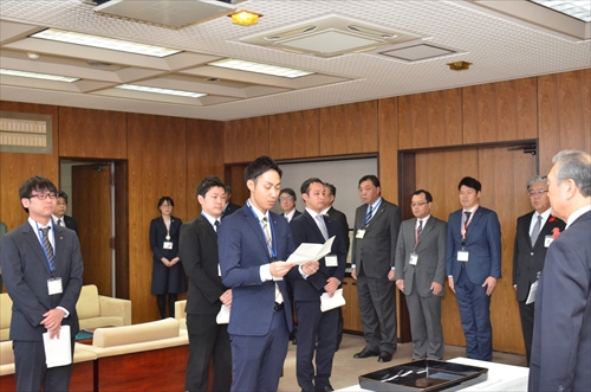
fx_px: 688
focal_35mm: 42
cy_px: 196
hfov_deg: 46.5
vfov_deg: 31.7
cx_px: 296
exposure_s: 1/250
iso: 3200
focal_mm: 28
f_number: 5.6
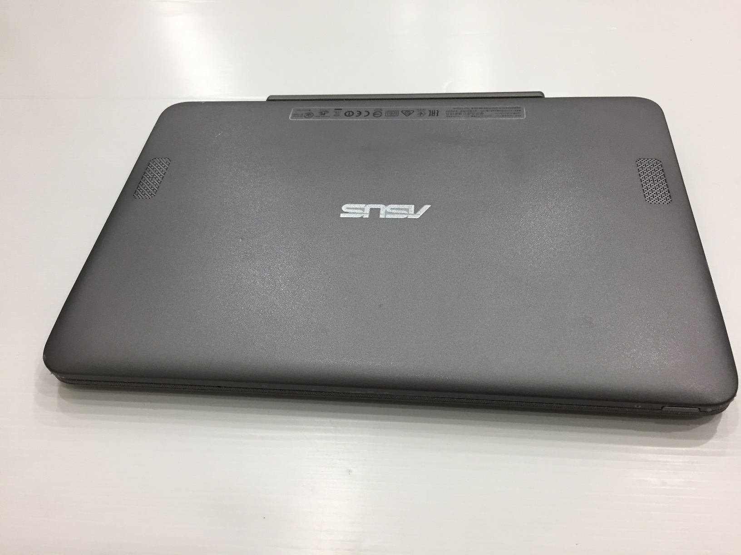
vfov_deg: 48.2
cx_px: 370
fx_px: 621
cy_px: 278
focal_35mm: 29
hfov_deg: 61.7
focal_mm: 4.15
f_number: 2.2
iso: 50
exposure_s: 1/33
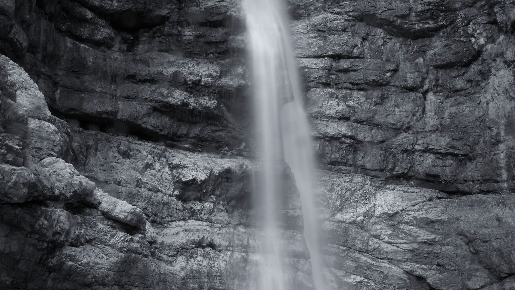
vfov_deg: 34.3
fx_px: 464
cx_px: 261
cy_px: 191
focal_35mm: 34
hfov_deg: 58.0
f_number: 20
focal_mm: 14
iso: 200
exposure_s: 6
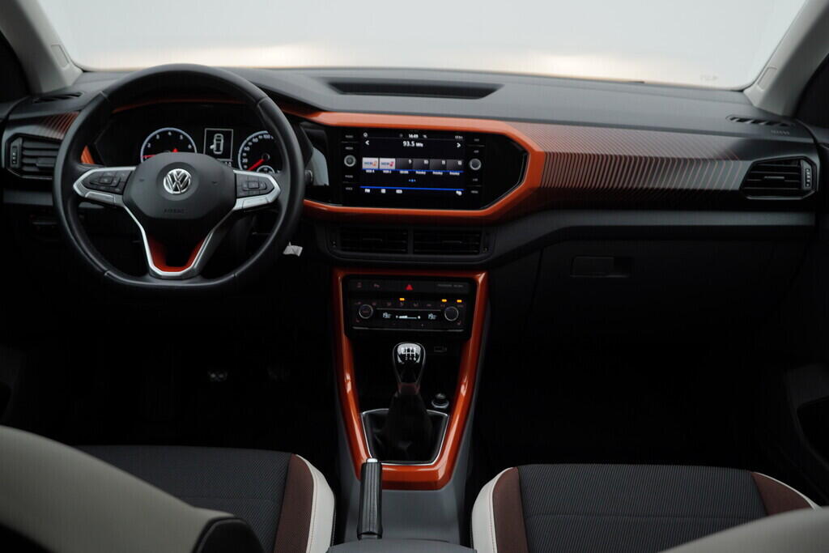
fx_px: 829
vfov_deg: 36.9
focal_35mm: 36
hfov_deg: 53.1
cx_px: 414
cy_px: 276
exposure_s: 1/80
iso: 125
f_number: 4
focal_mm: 24
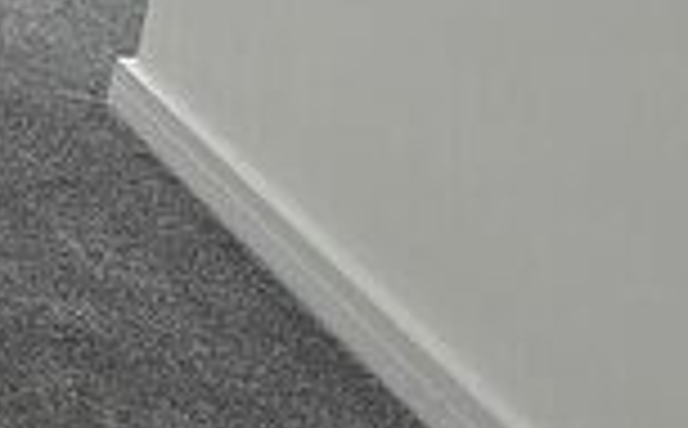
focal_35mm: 68
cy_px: -457
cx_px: -823
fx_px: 1273
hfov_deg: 17.0
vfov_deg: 15.0
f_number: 2.2
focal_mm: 2.22
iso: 50
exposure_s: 1/179
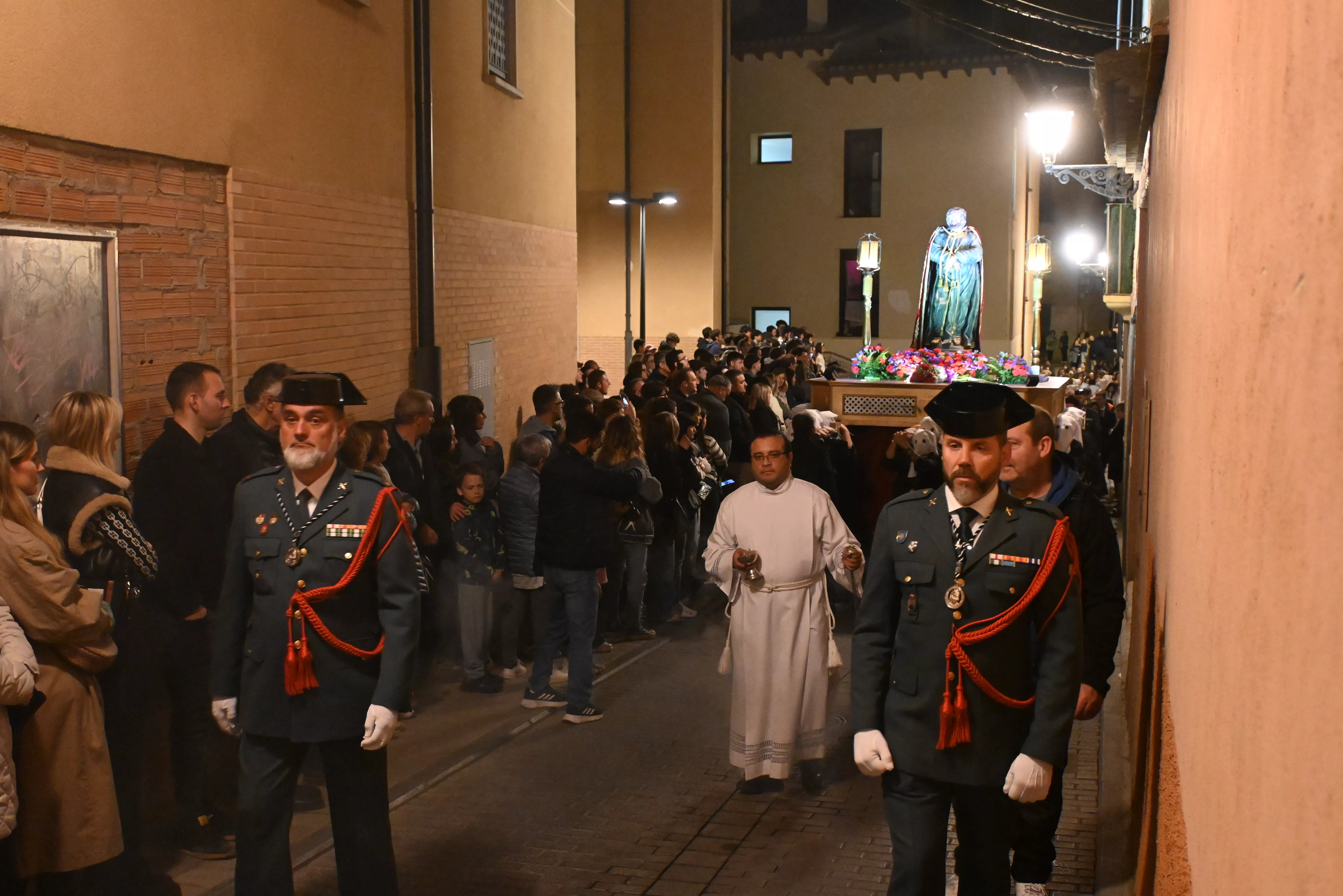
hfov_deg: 47.2
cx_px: 672
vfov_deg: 32.4
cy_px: 448
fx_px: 1539
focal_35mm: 41
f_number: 4.5
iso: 6400
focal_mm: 27.5
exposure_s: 1/60
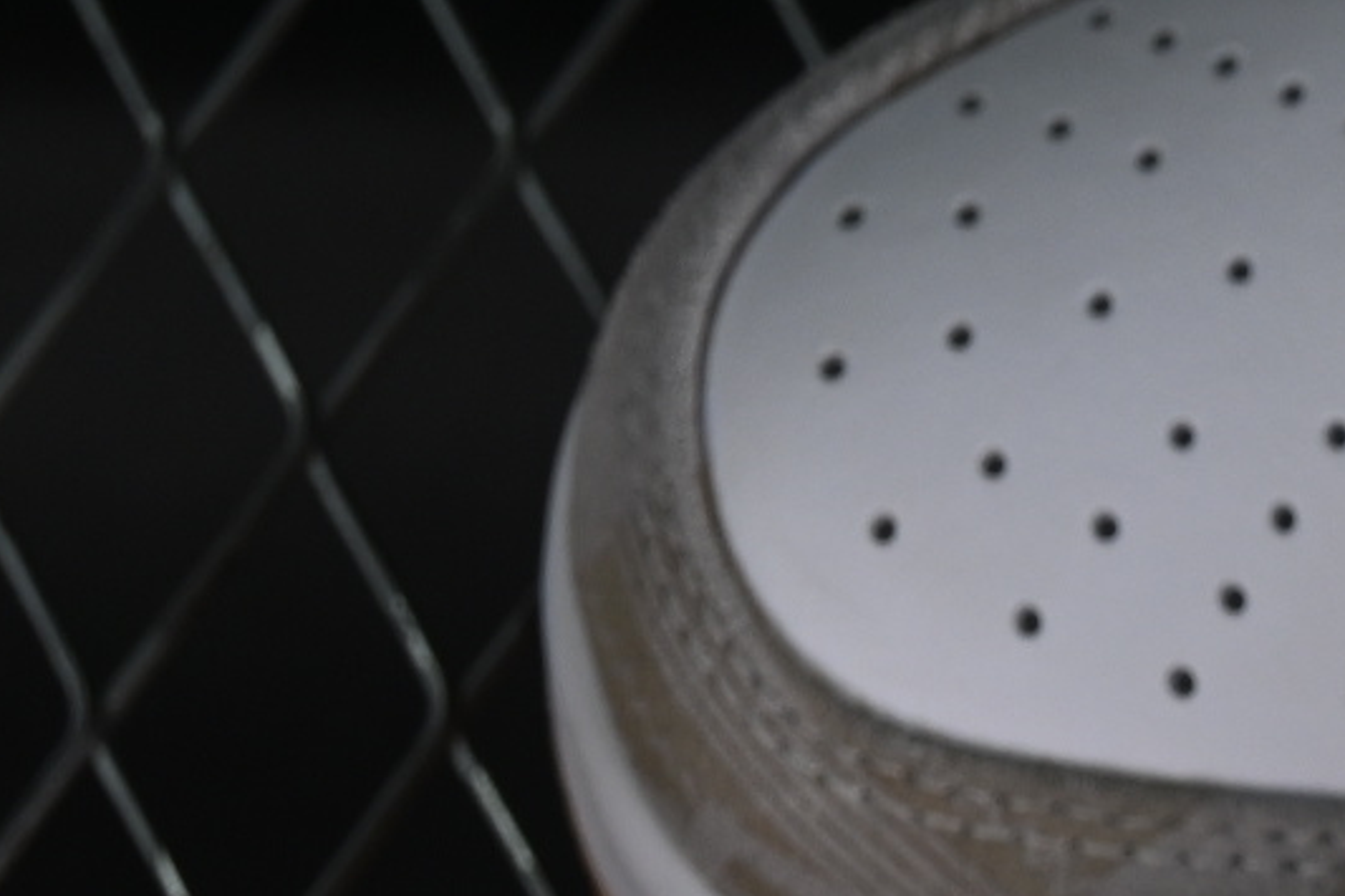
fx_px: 14640
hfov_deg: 5.1
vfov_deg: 3.5
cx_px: 3235
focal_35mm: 392
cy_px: 757
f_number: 7.1
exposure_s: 1/60
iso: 160
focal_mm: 50
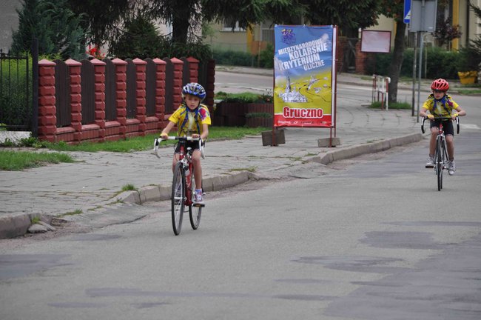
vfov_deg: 5.1
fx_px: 3604
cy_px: 160
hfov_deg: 7.6
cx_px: 240
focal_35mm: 270
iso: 250
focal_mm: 180
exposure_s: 1/500
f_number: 6
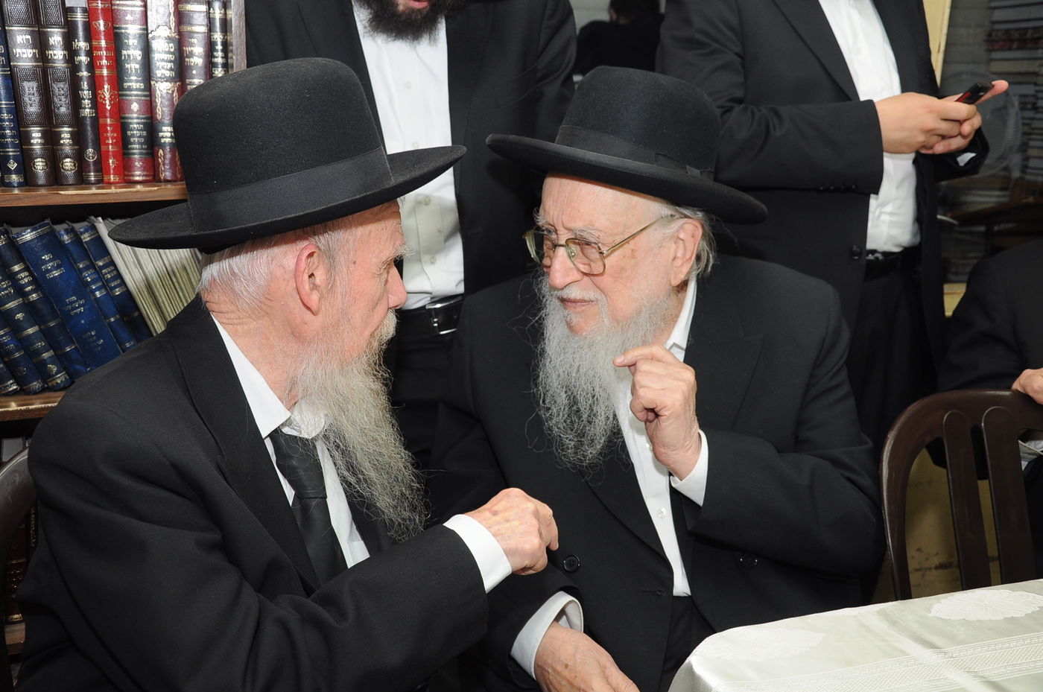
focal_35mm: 39
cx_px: 522
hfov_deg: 49.6
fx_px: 1128
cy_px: 346
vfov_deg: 34.1
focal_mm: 26
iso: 500
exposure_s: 1/60
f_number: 5
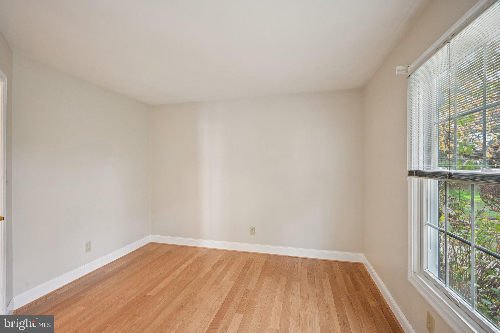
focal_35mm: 16
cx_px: 250
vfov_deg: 73.7
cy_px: 166
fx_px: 222
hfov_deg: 96.7
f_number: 8
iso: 800
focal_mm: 16
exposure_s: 1/10
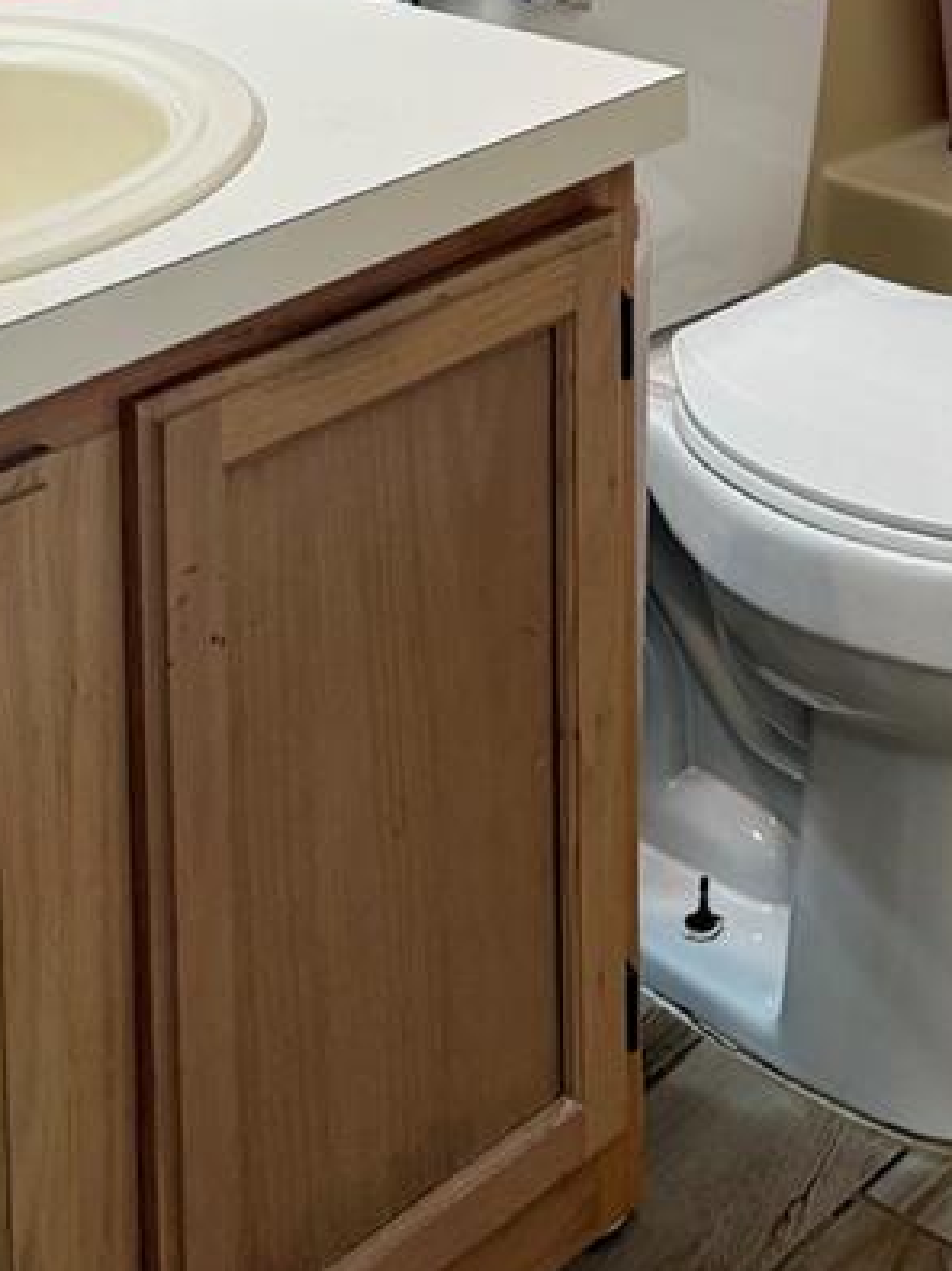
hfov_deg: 19.9
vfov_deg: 23.1
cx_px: 794
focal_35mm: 73
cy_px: -470
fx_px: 2678
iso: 250
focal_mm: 6.76
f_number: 1.78
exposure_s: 1/60
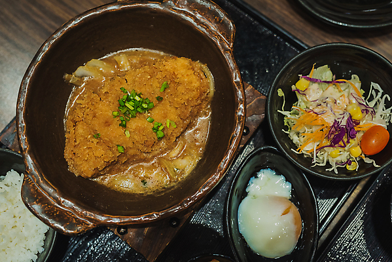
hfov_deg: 39.6
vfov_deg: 27.0
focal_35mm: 50
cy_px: 131
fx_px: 545
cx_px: 196
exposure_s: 1/100
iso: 640
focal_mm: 50
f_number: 4
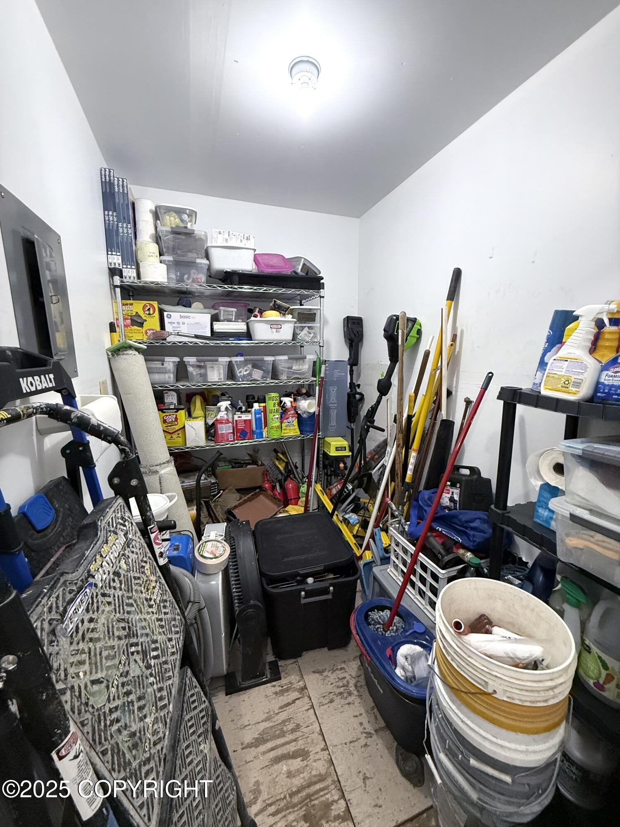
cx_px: 310
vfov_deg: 102.1
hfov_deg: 85.7
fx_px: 334
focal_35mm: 14
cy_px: 414
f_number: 2.2
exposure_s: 1/60
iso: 500
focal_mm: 2.22
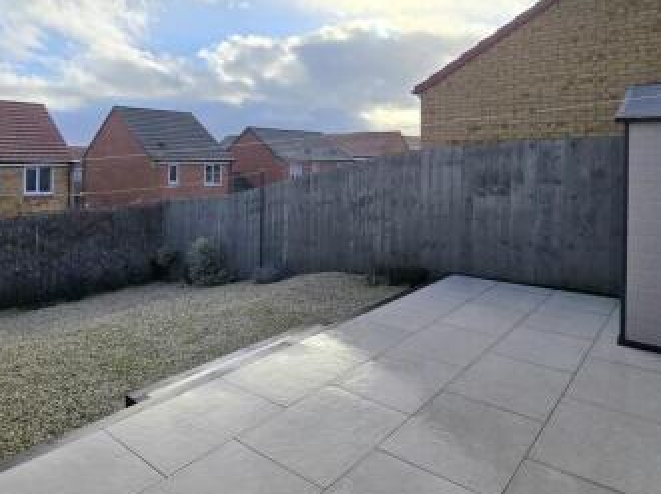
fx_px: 439
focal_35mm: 23
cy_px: 145
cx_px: 247
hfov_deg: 72.7
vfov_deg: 56.8
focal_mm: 2.2
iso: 50
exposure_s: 1/3333
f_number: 2.2
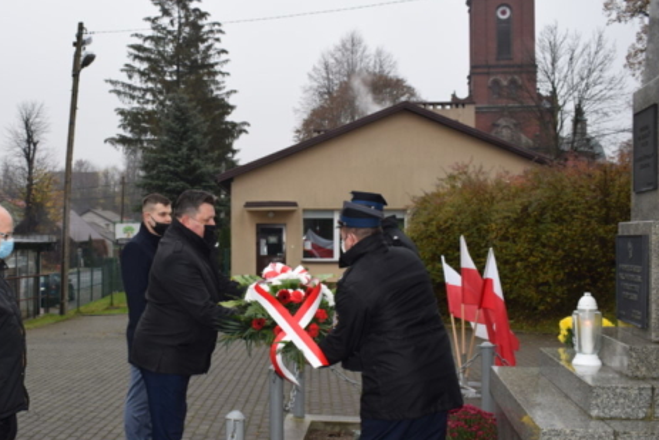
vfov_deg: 28.3
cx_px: 216
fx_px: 873
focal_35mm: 48
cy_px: 236
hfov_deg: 40.8
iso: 280
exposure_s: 1/125
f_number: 5.6
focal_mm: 23
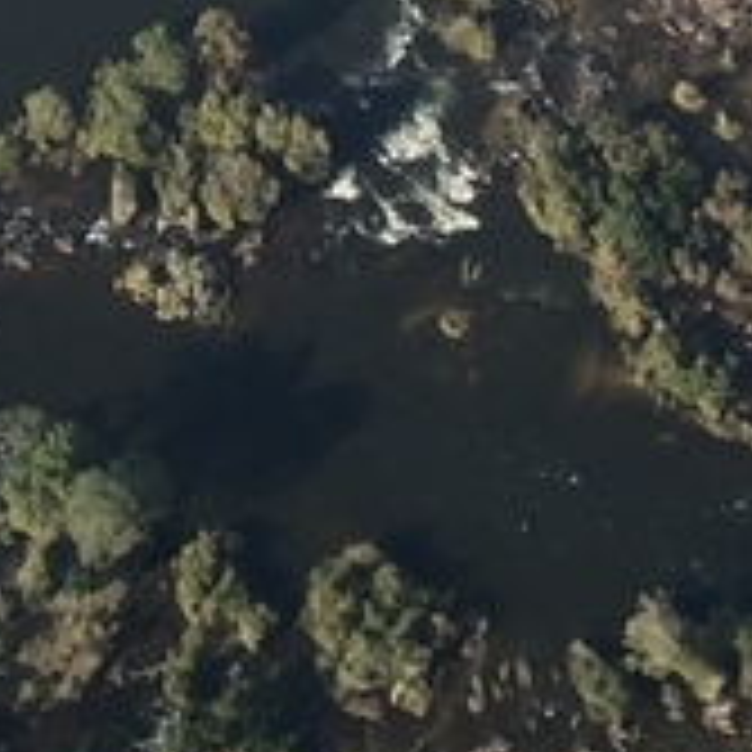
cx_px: 144
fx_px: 4817
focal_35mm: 196
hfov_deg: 8.9
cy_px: -585
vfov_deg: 8.6
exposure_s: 1/807
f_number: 2.2
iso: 32
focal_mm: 4.15
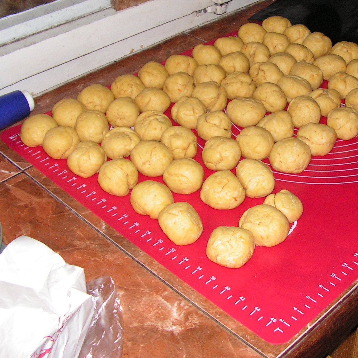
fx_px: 644
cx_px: 265
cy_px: 140
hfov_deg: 30.6
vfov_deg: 31.0
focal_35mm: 55
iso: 200
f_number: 3.2
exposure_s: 1/40
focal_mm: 6
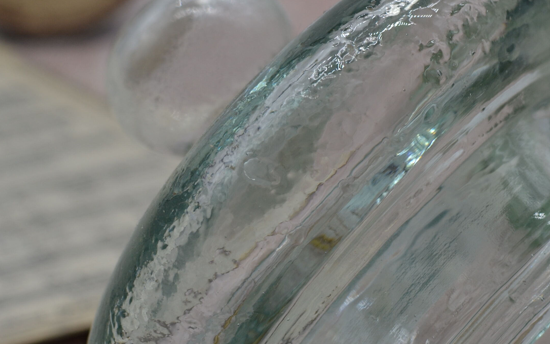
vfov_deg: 11.4
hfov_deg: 18.0
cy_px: 198
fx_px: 1725
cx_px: 438
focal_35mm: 115
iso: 140
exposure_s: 1/125
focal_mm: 35
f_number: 5.6
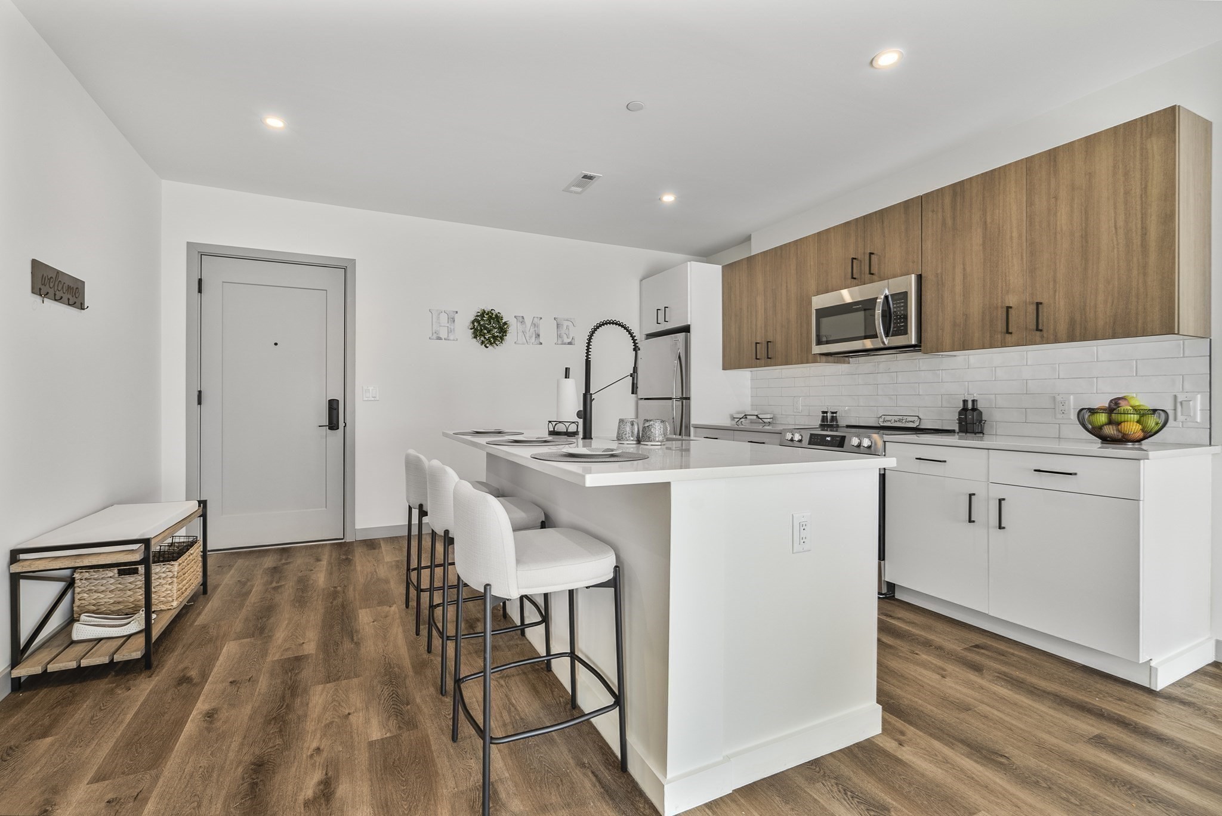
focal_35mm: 16
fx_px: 543
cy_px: 408
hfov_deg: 96.7
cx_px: 611
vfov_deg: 73.8
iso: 250
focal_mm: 16
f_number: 8
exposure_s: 1/10
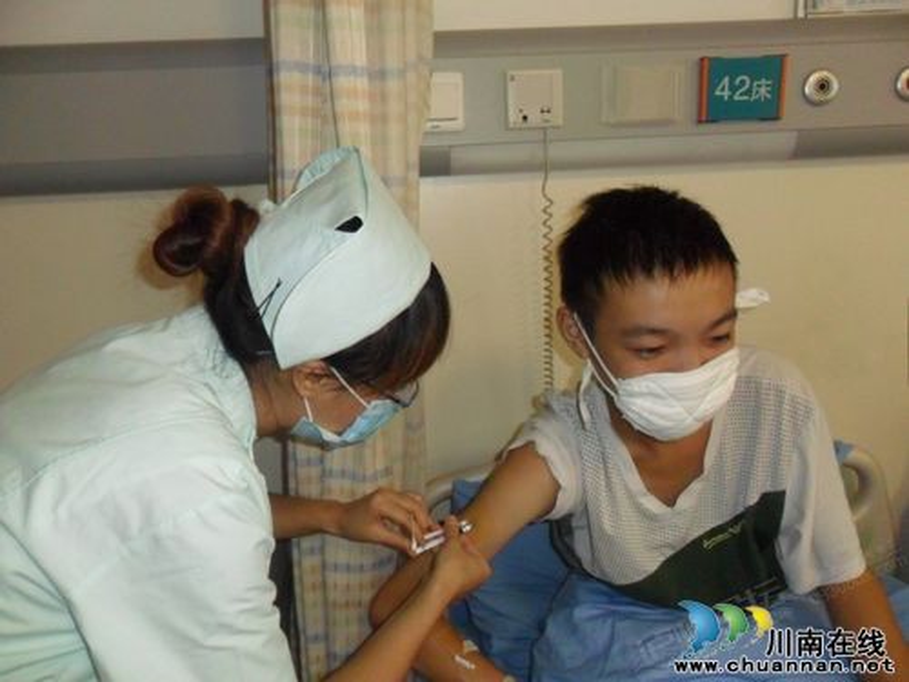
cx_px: 454
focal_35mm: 27
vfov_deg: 51.4
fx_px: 709
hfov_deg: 65.3
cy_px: 341
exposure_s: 1/45
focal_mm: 4.9
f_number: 3.5
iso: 400
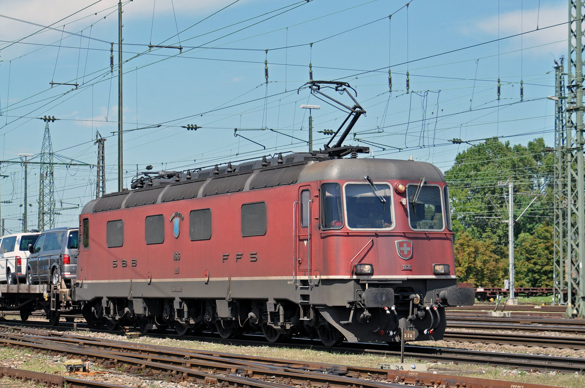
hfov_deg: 20.9
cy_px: 194
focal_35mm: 98
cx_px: 292
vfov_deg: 14.0
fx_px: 1582
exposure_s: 1/1000
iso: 400
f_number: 7.1
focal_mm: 65
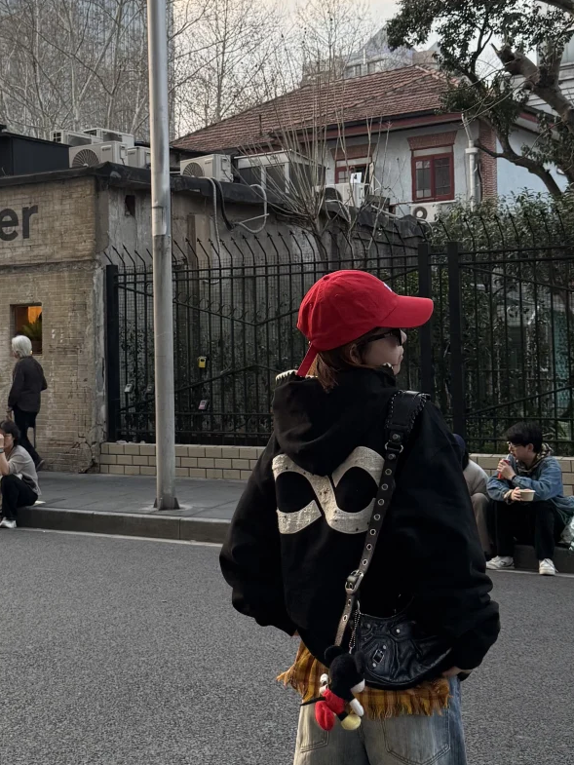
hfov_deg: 32.9
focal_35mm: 44
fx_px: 973
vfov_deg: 42.8
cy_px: 433
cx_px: 294
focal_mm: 6.76
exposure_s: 1/228
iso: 160
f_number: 1.78
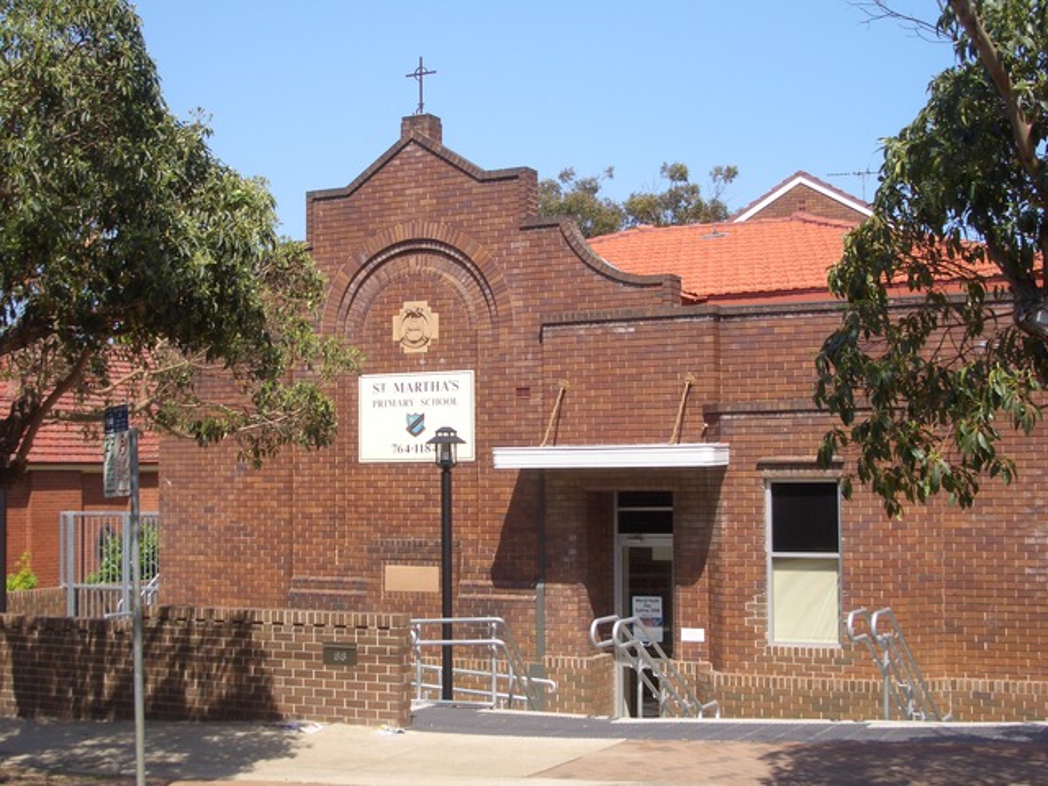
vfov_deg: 29.7
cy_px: 393
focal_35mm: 49
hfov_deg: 38.9
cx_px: 524
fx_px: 1483
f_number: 5
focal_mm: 8.2
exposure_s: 1/250
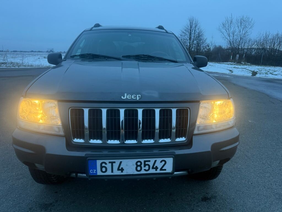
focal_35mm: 24
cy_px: 106
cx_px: 141
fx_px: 196
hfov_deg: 71.6
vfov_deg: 56.8
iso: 200
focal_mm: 6.76
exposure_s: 1/84
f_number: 1.78
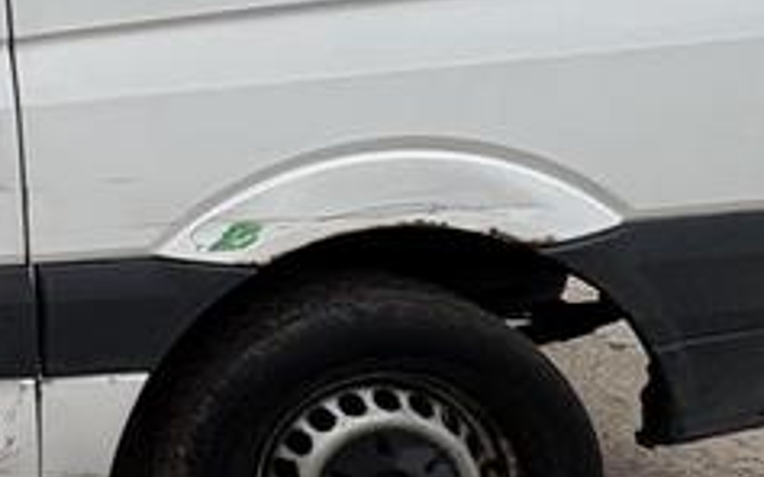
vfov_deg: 22.2
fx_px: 1166
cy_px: -6
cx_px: -397
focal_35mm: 56
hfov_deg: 26.1
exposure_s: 1/533
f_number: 2.2
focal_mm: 2.22
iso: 40
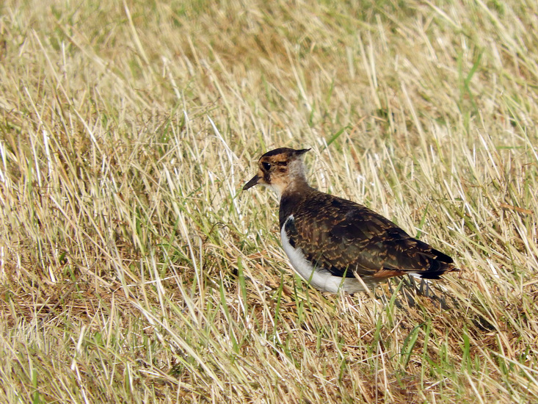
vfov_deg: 1.2
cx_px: 269
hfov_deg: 1.7
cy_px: 202
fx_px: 18653
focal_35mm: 1200
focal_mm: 215
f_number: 6
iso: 100
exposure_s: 1/500
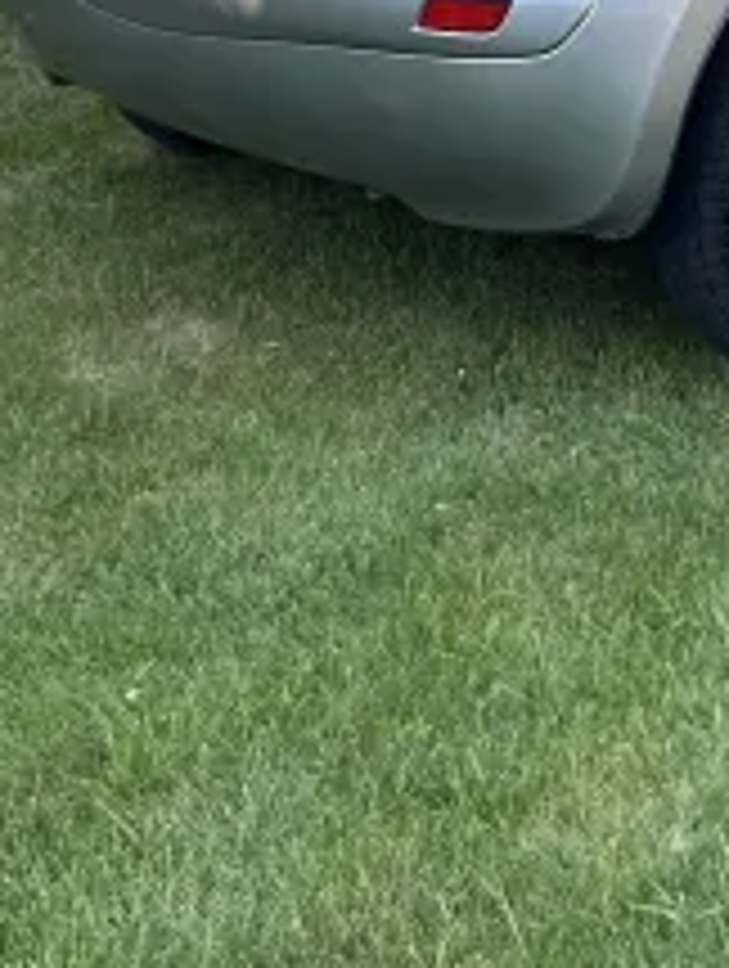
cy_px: -732
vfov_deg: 16.3
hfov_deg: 13.8
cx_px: 990
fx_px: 2884
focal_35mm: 103
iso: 50
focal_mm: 5.7
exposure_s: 1/443
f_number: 1.5
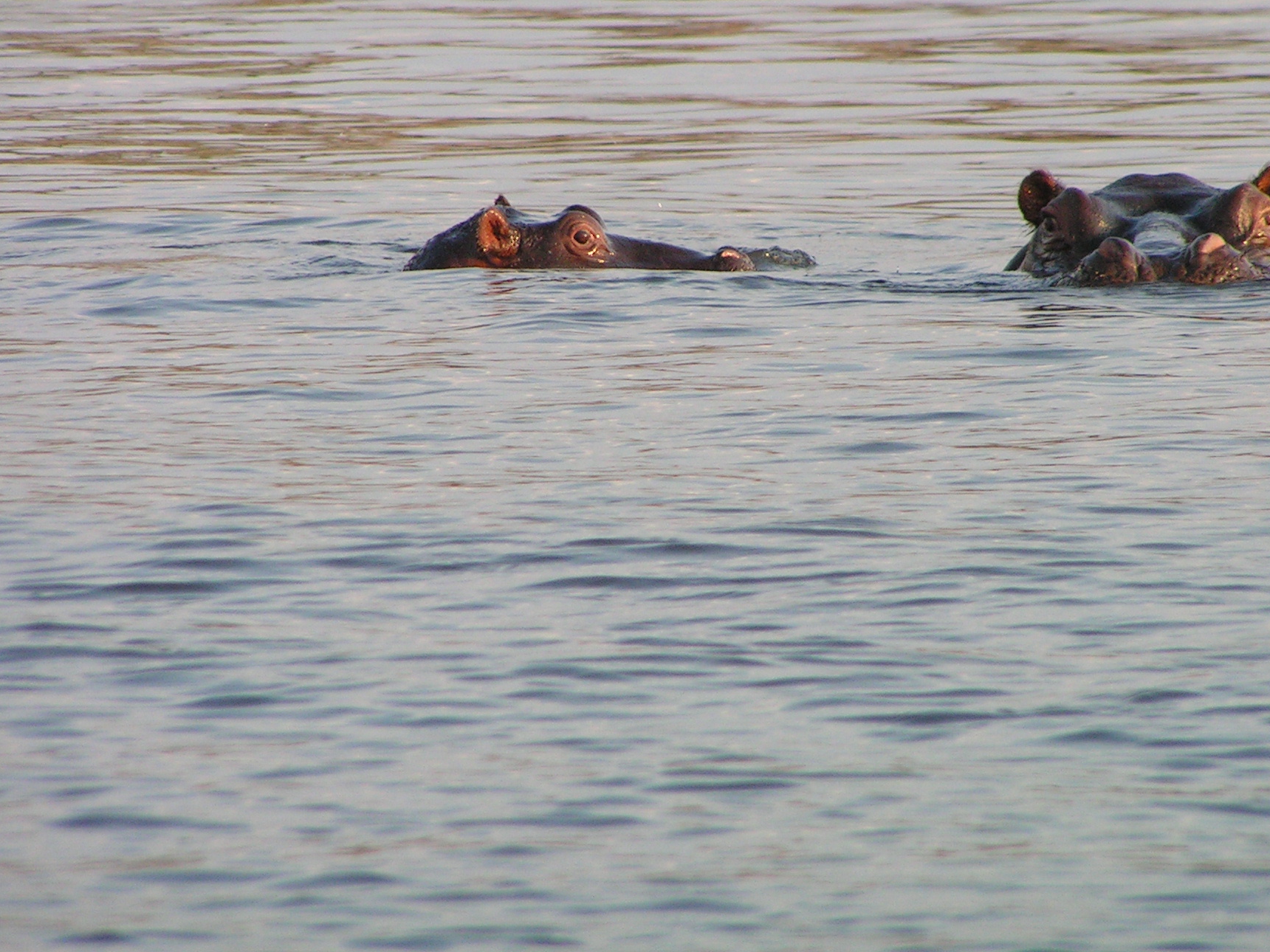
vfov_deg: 3.0
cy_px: 359
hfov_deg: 3.9
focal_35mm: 502
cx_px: 767
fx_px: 18417
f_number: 3.7
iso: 80
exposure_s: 1/400
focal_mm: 63
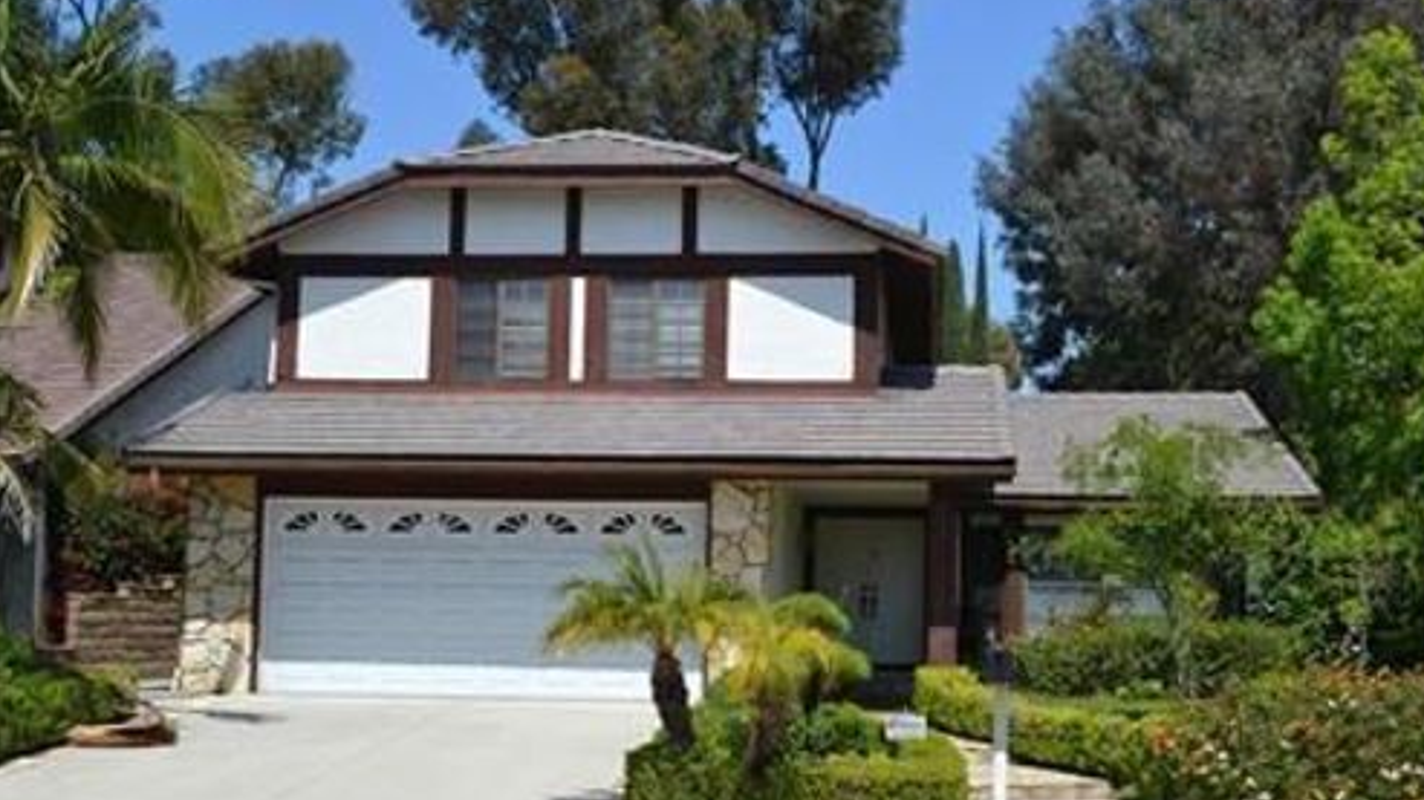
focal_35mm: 51
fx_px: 1925
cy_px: 414
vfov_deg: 23.5
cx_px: 711
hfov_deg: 40.6
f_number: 8
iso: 100
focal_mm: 32
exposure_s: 1/250
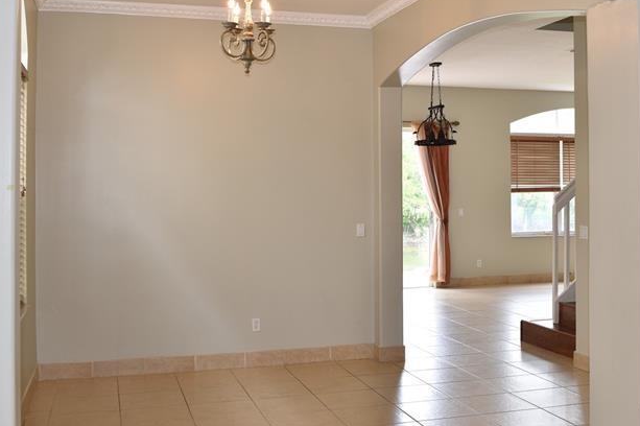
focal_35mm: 47
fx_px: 835
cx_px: 370
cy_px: 171
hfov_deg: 41.8
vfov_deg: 28.6
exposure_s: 1/15
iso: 100
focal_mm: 24
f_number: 6.3
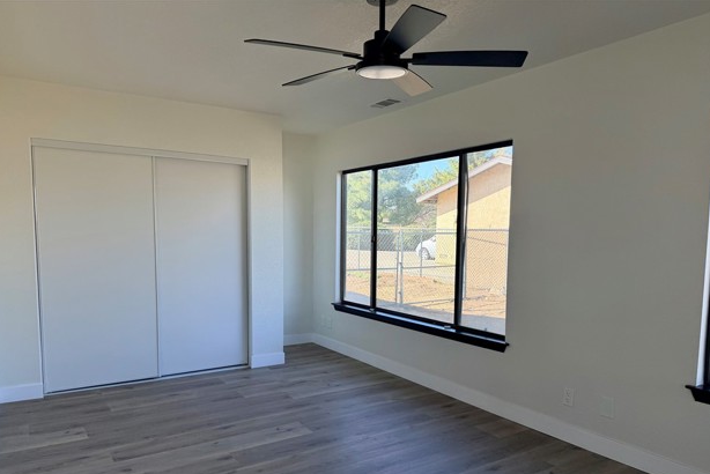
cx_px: 348
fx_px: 513
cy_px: 276
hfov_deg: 69.4
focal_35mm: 26
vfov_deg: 49.4
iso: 80
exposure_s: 1/1032
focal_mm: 6.76
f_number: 1.78
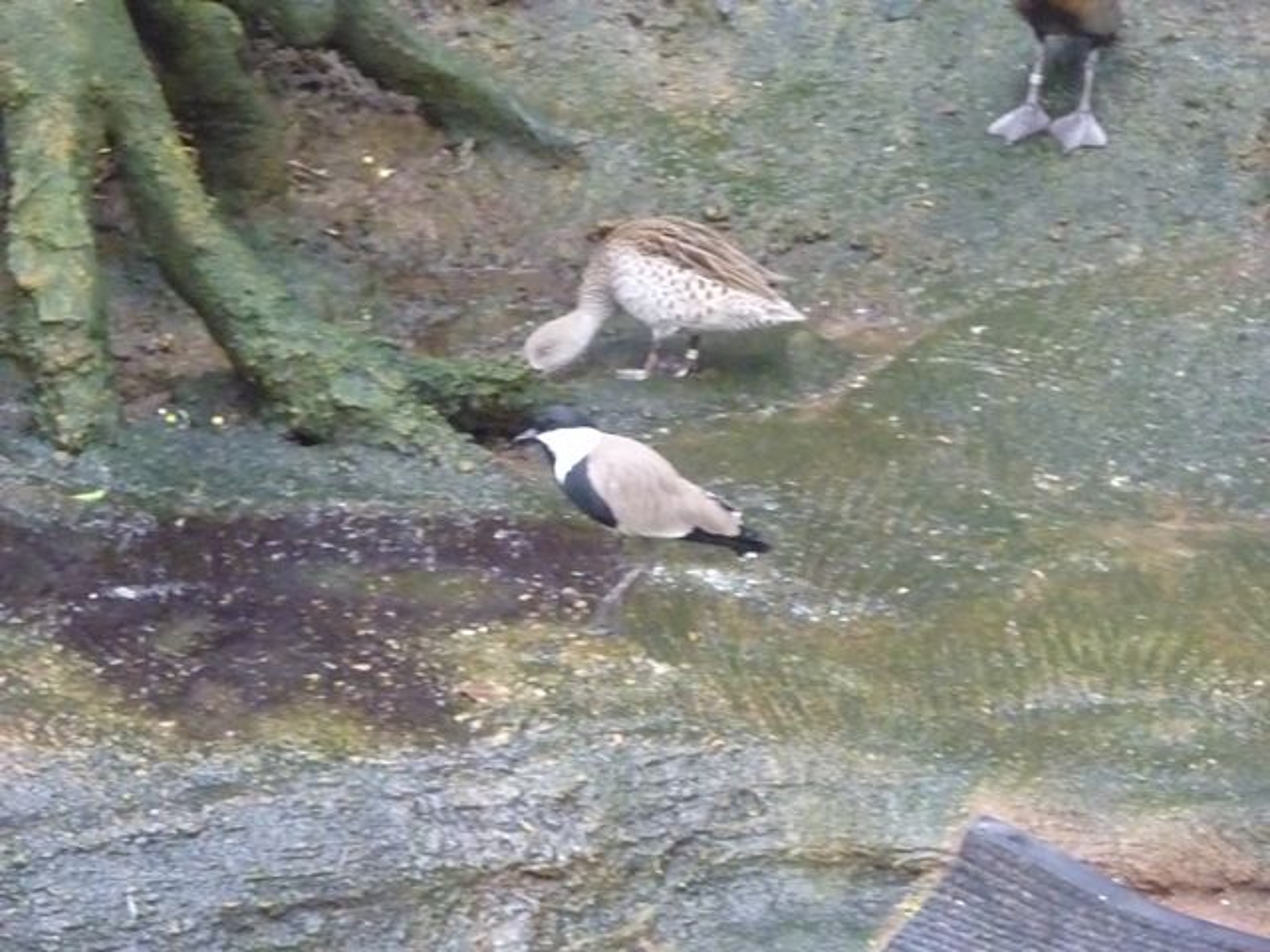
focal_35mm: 184
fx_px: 6751
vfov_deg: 8.1
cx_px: 635
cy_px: 476
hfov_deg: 10.7
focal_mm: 33
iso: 3200
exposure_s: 1/40
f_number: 5.9
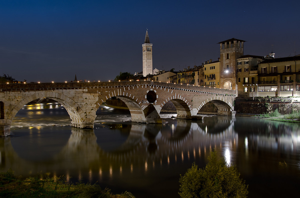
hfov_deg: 53.2
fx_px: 299
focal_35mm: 36
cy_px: 99
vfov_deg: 36.7
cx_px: 150
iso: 100
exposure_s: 30
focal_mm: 24
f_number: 9
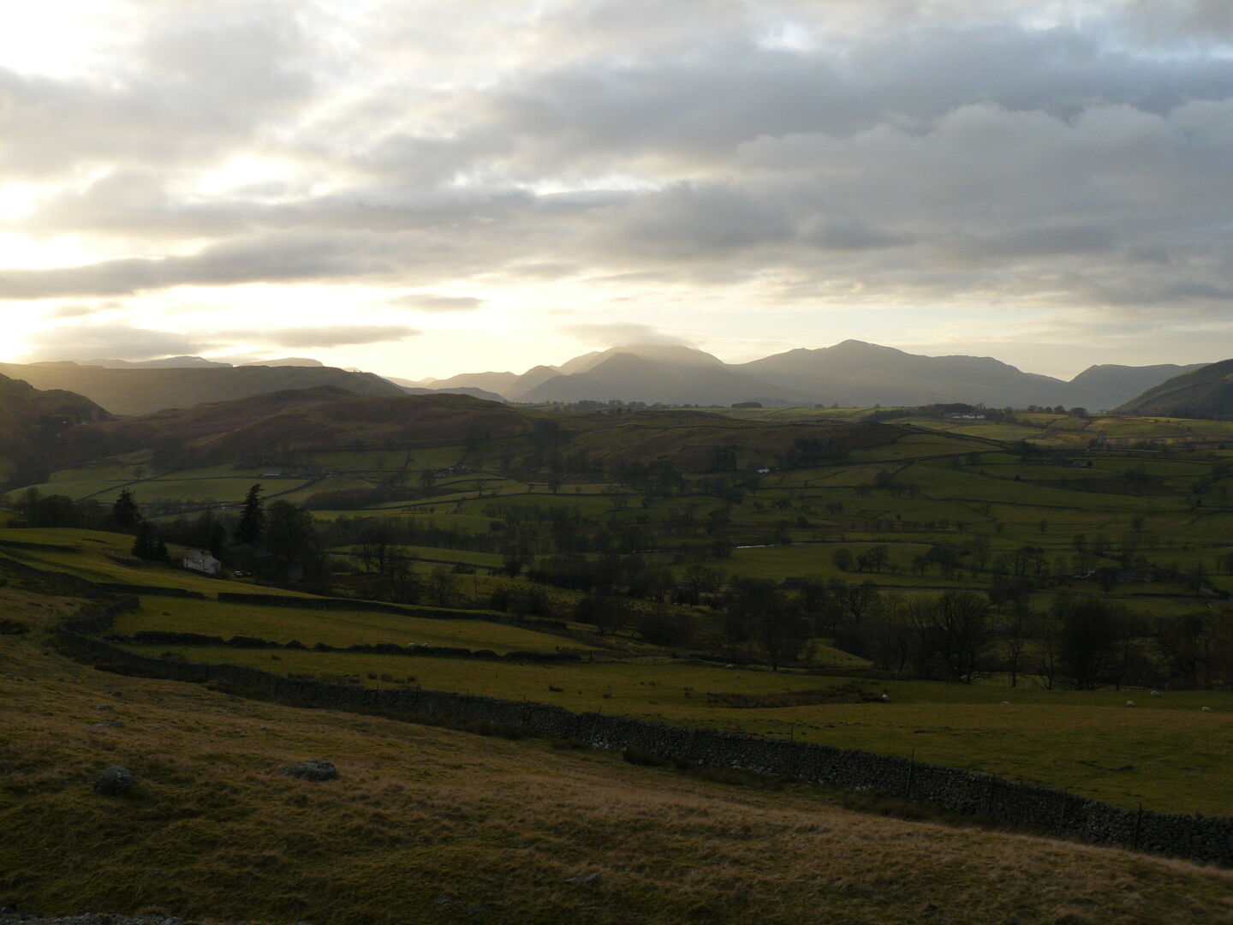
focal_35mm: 36
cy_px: 462
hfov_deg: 51.4
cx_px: 616
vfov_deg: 39.7
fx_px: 1282
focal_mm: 6
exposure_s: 1/250
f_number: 4.5
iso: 100
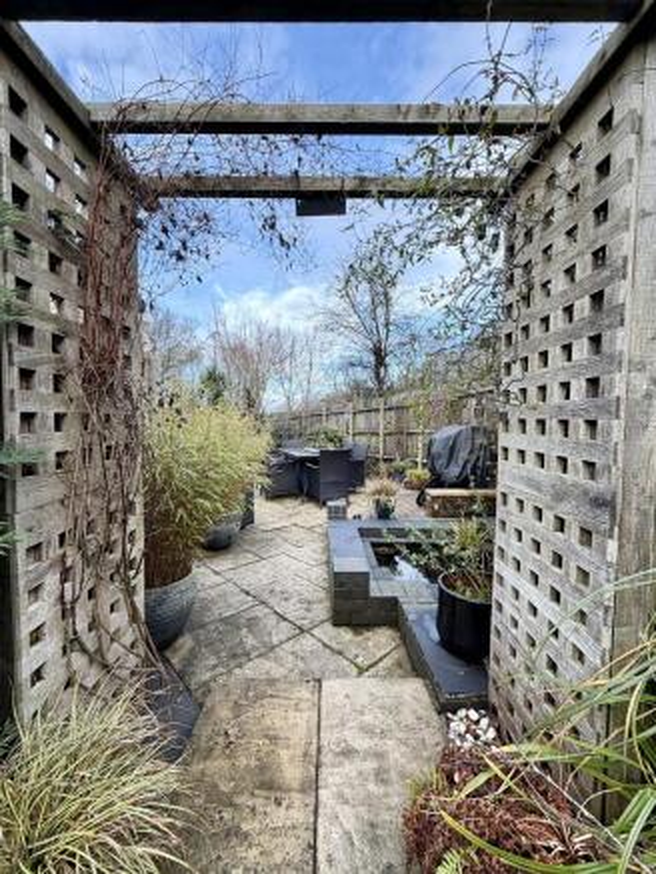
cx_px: 328
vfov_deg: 102.0
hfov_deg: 85.7
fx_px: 354
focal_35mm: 14
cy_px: 437
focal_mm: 2.22
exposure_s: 1/140
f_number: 2.2
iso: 64
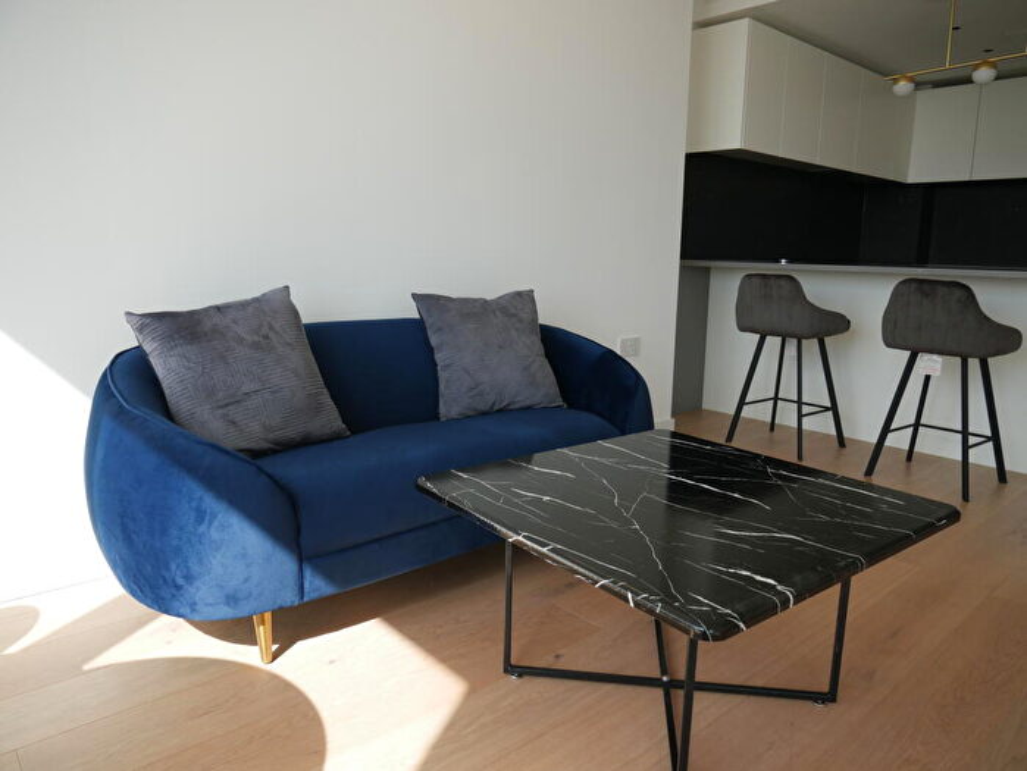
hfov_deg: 71.6
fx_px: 712
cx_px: 514
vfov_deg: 56.9
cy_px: 386
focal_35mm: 24
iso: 200
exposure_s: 1/200
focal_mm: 12
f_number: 4.5
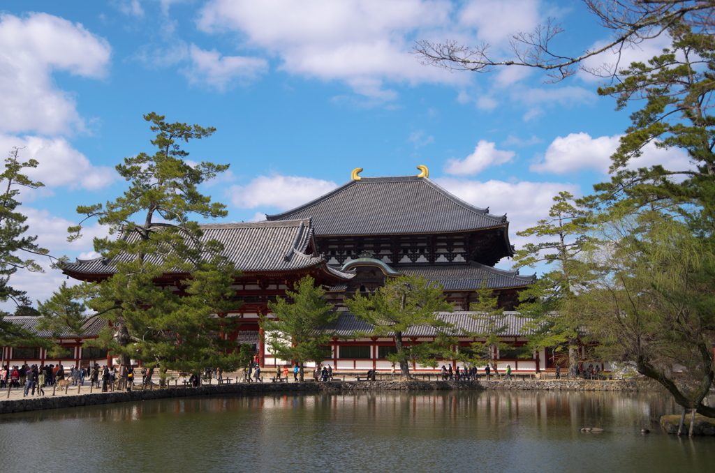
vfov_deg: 29.1
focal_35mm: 46
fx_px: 912
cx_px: 358
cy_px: 236
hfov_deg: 42.8
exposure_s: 1/400
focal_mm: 31
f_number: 7.1
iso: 100
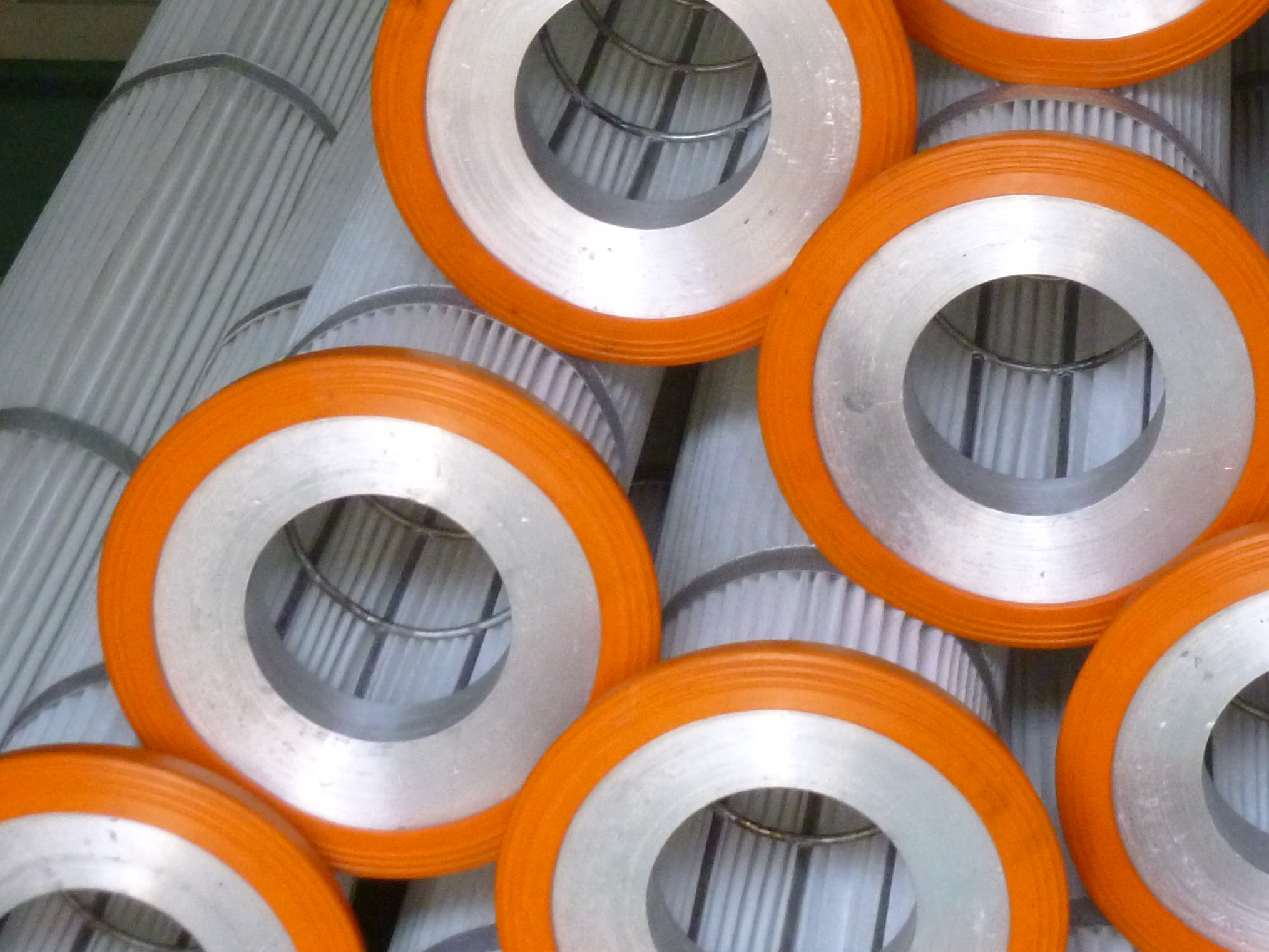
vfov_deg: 9.9
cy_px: 119
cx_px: 1272
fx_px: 5499
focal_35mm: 150
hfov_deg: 13.0
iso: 400
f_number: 4.2
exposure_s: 1/20
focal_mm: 11.7
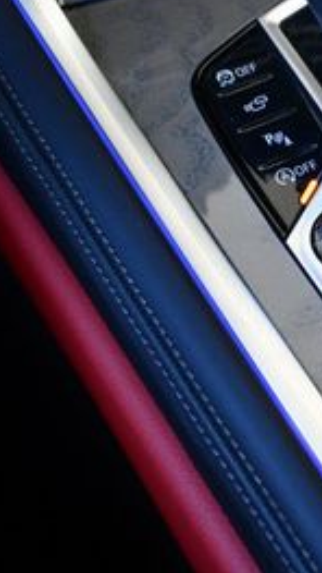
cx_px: 474
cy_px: 135
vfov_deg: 22.9
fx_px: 1396
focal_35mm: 92
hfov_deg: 12.5
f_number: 3.5
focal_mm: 18
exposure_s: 1/125
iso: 1100
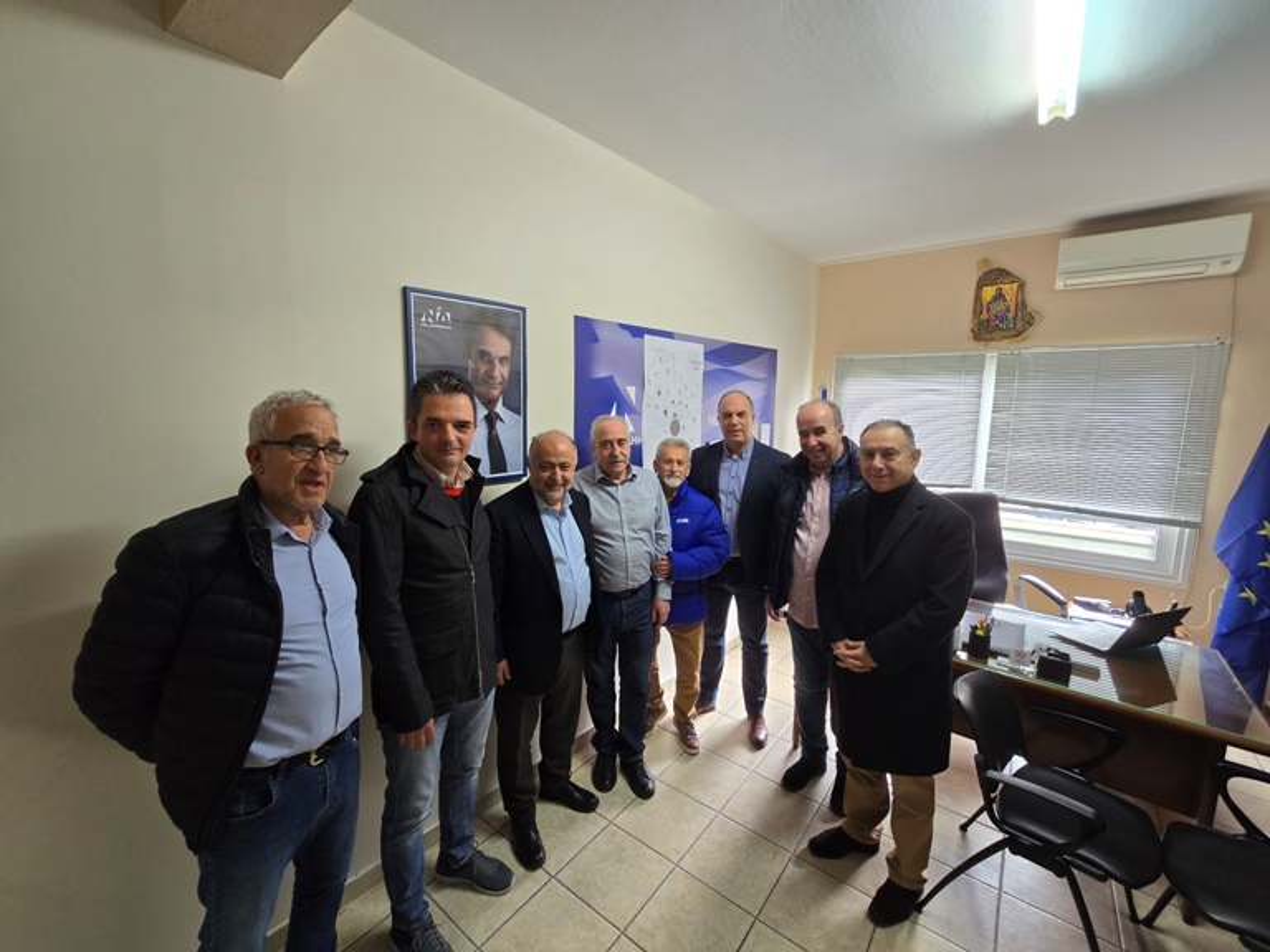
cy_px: 476
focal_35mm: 13
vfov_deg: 89.9
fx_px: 477
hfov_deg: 106.2
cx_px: 635
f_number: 2.2
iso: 125
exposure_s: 1/50
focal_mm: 2.2
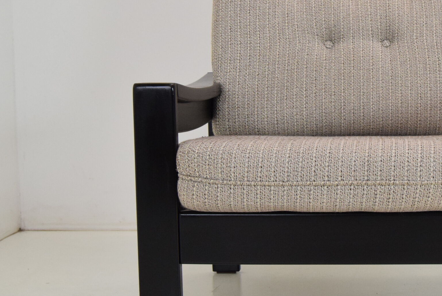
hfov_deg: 30.6
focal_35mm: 64
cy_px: 134
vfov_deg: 21.3
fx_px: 786
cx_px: 356
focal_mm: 22
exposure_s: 1/200
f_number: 7.1
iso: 1600
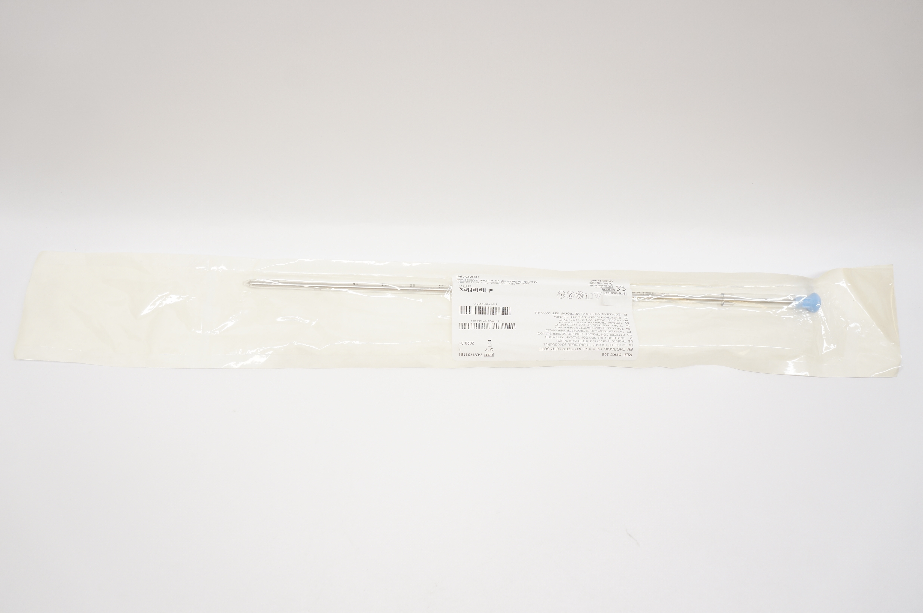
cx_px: 462
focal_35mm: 27
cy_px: 306
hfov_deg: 67.4
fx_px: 692
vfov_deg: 47.8
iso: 400
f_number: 5.6
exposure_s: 1/80
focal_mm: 18
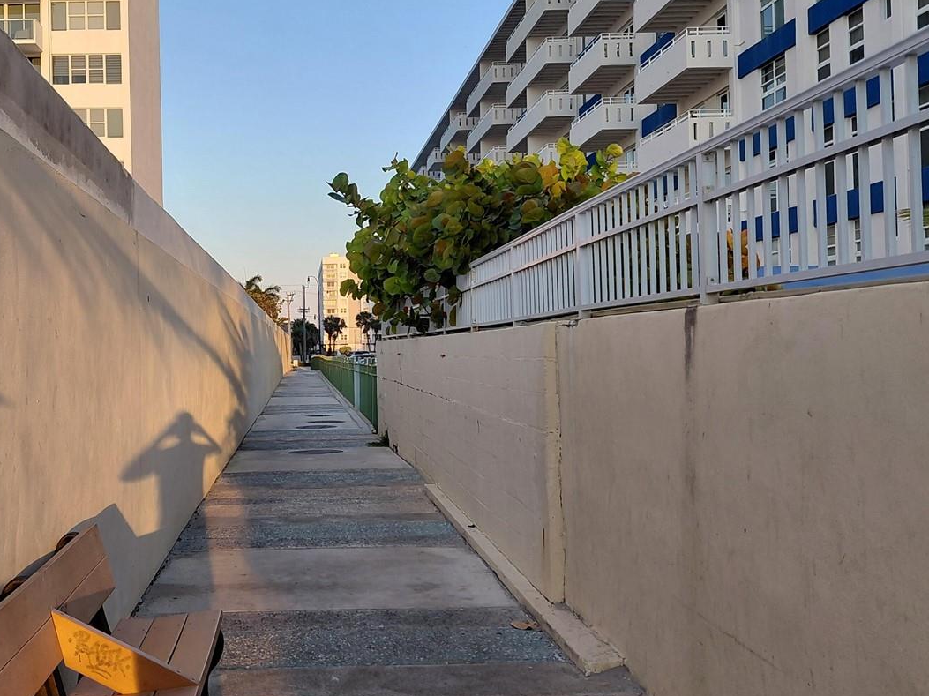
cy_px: 327
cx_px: 273
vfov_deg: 37.7
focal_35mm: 38
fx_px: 1019
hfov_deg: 47.7
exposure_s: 1/543
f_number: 1.8
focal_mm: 4.69
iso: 50
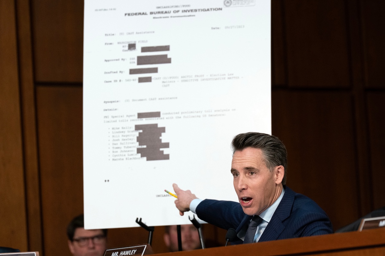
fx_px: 2139
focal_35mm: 200
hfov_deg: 10.3
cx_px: 192
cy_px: 128
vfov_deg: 6.9
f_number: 4
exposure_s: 1/500
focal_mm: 200
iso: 2500
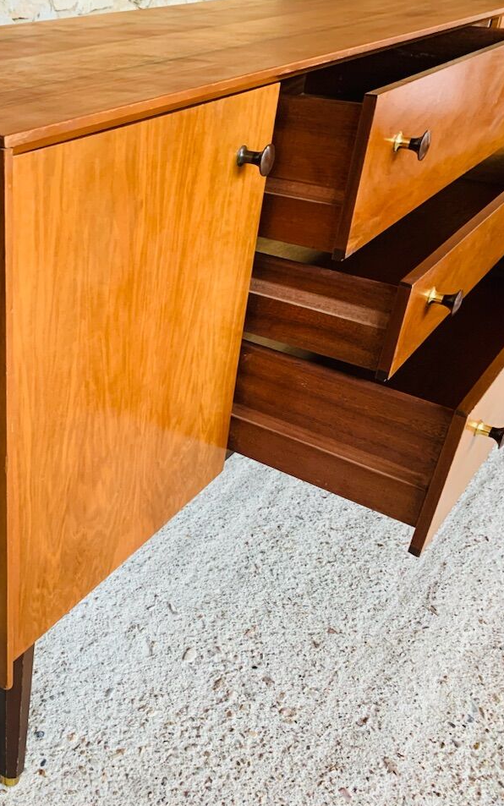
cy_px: 403
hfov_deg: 31.6
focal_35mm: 37
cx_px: -8
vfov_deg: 52.7
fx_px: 813
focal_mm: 4.25
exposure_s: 1/60
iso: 200
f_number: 1.8
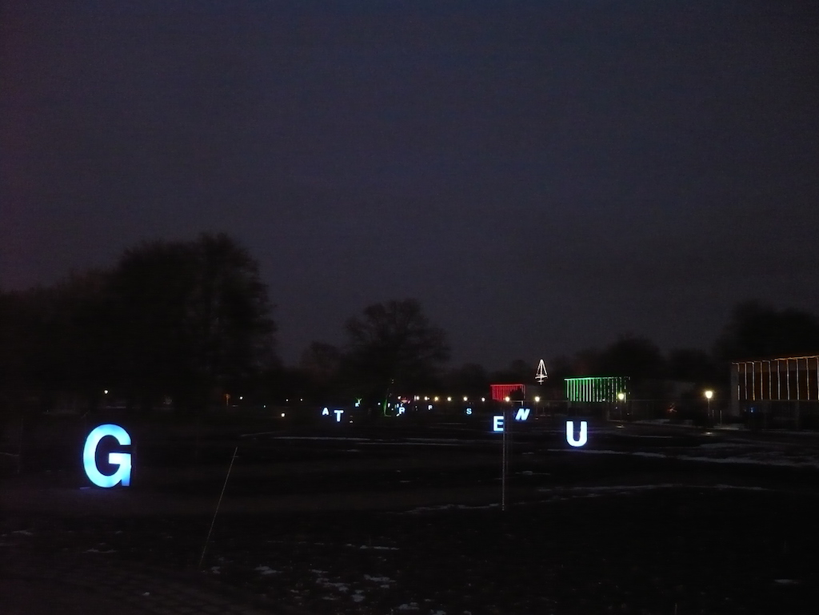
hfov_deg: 52.6
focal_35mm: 35
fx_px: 828
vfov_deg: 40.7
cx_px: 410
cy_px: 308
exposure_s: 1/30
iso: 640
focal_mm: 5.8
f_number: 2.8
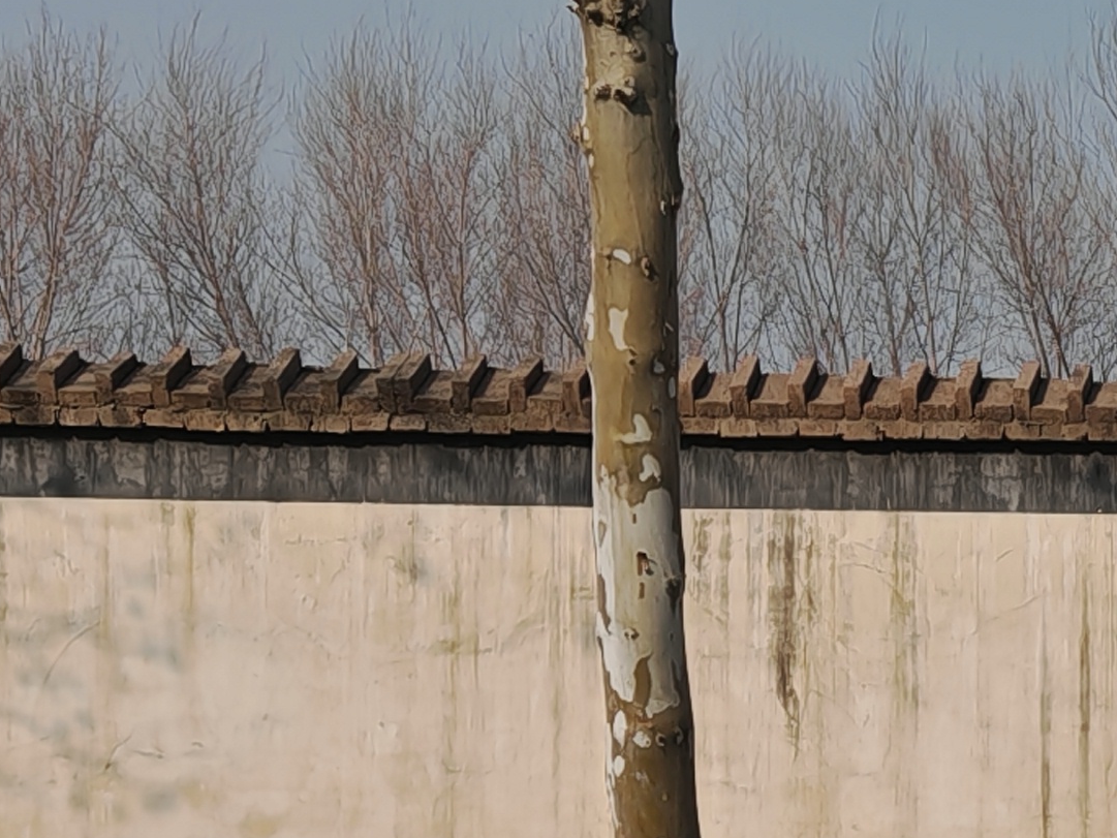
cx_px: 1828
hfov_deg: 12.8
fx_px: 4647
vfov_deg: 10.1
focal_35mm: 144
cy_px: 1079
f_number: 1.9
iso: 50
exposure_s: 1/2500
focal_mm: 6.67
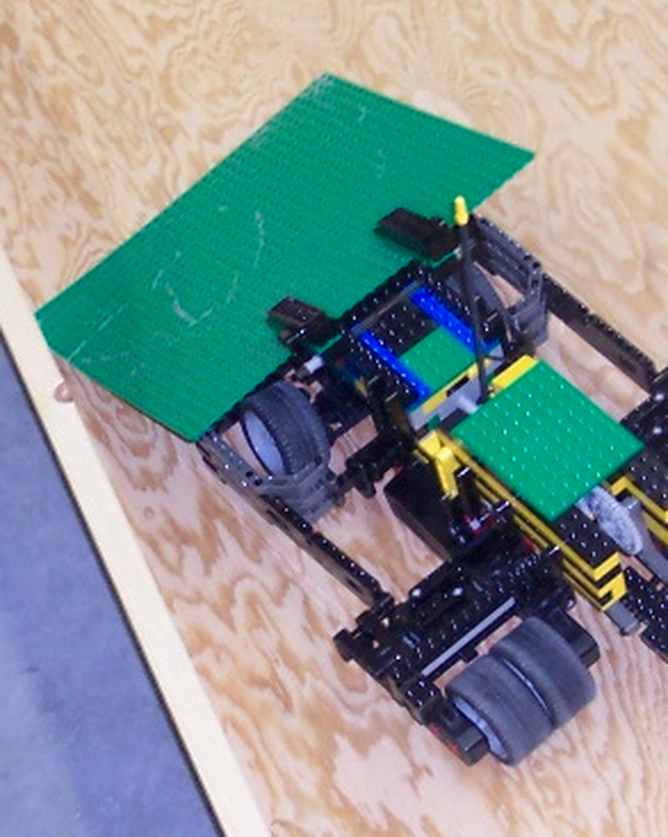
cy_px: 458
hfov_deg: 14.6
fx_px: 2598
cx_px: 401
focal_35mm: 105
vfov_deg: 18.3
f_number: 2.8
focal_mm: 8
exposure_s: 1/60
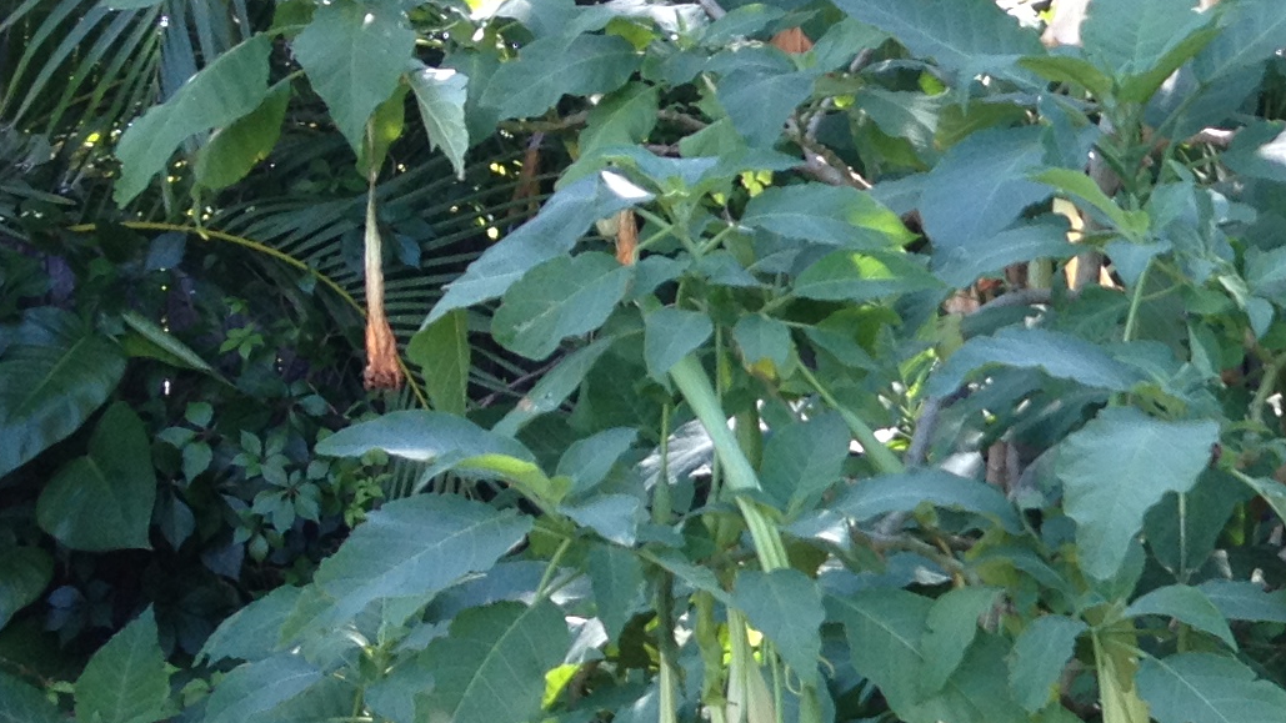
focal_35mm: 121
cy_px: 681
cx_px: 1565
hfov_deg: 16.9
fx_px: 4126
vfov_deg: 10.0
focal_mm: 4.28
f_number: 2.4
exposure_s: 1/120
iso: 80
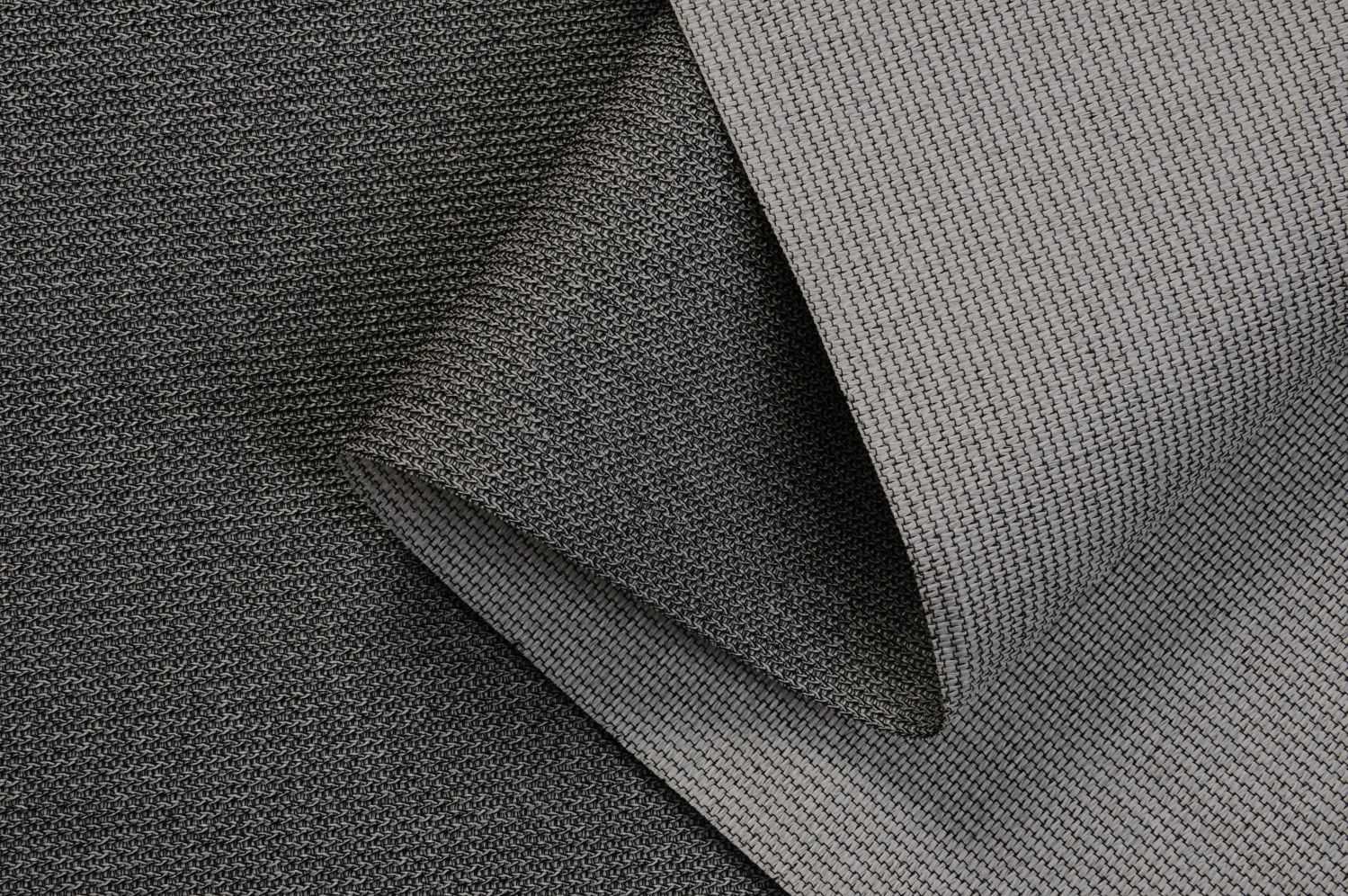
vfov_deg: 14.7
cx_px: 674
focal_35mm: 93
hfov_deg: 21.9
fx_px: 3478
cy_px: 448
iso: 200
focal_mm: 62
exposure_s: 1/30
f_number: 20
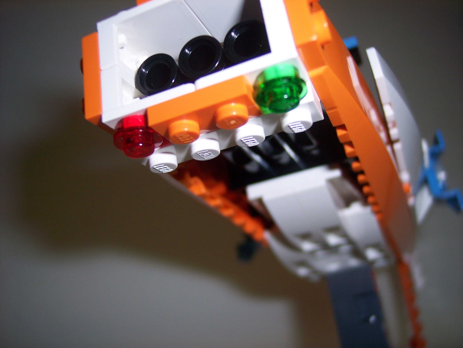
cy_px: 174
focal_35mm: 39
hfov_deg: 47.9
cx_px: 232
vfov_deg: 36.8
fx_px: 522
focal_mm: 8
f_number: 2.8
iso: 100
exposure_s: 1/60
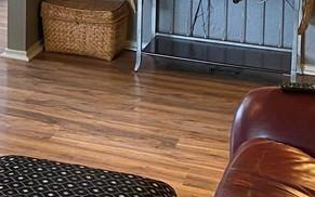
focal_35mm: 97
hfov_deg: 19.8
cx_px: -88
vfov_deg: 12.7
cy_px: -114
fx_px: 833
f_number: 1.8
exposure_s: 1/60
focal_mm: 4.25
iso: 500
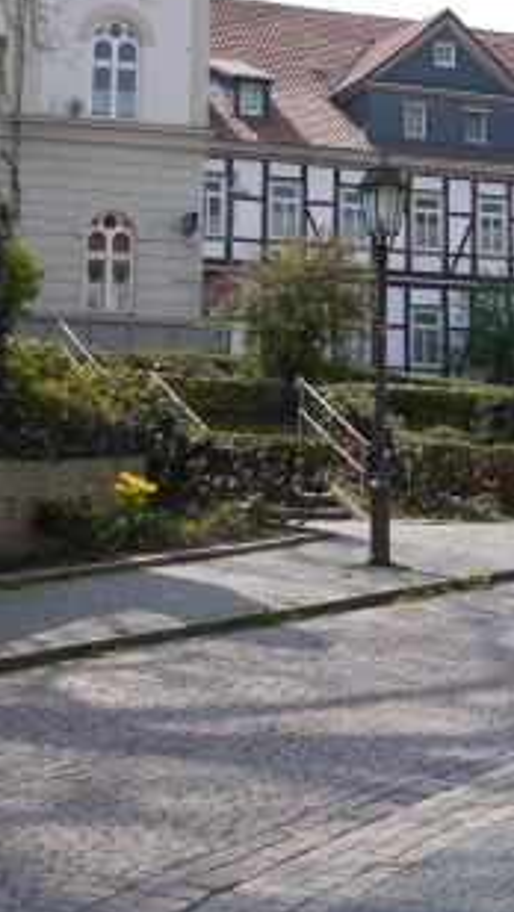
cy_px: 177
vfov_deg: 26.3
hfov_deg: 15.3
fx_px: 1913
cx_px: 186
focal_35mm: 79
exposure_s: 1/500
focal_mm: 14
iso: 100
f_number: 5
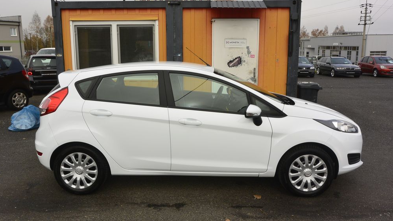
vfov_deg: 40.1
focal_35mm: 29
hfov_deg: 66.1
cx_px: 192
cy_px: 98
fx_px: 302
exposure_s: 1/250
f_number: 8
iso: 160
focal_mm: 10
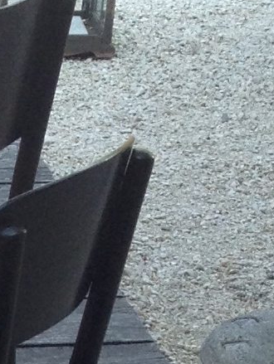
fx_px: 2740
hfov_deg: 5.5
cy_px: 872
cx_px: -413
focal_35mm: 260
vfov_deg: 7.2
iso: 64
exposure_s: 1/186
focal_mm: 4.28
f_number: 2.4
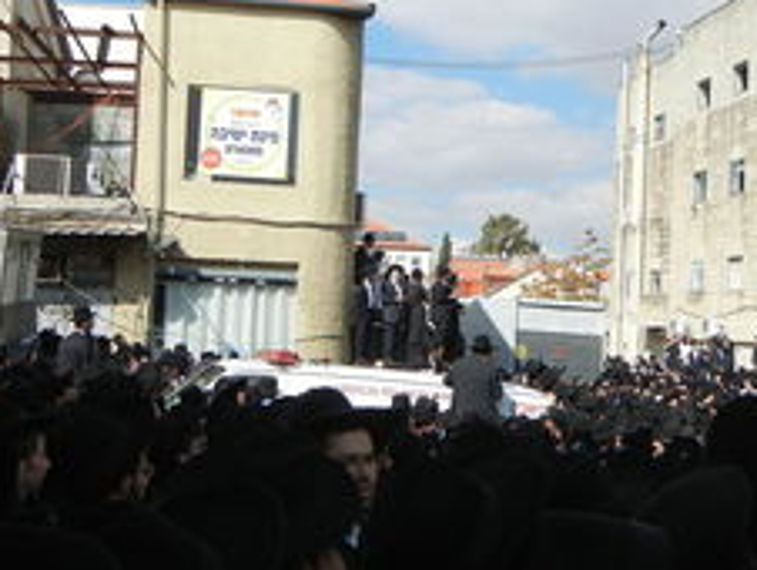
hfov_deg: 35.9
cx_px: 476
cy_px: 305
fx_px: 1160
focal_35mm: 53
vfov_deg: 27.6
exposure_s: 1/432
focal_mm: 5.4
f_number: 7
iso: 160
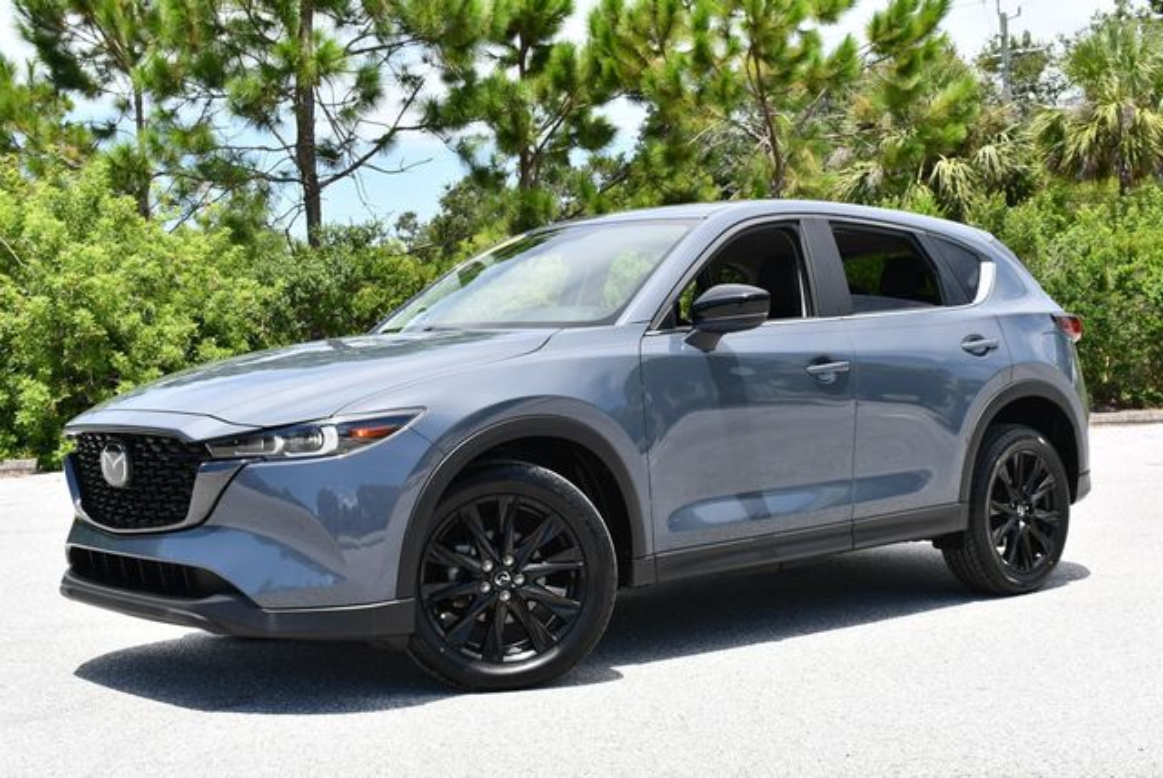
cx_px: 582
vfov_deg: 27.0
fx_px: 1617
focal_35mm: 50
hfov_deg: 39.6
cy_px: 389
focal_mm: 25
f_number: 8
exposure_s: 1/250
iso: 140
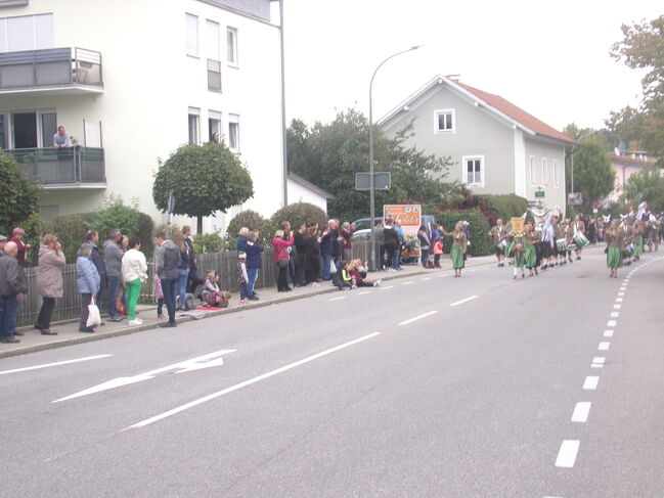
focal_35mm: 58
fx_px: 1113
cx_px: 332
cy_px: 249
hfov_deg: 33.2
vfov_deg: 25.2
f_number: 4.4
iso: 100
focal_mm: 10.3
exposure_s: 1/60
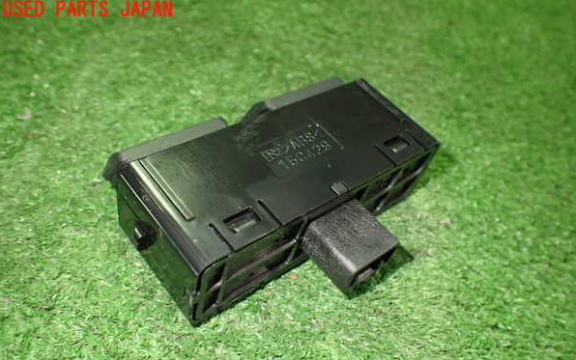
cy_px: 215
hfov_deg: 59.6
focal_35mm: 32
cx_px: 287
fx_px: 503
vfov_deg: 39.3
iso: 800
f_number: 2.3
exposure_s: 1/60
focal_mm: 5.4
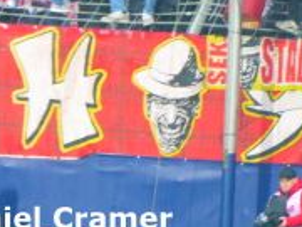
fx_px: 14805
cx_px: 267
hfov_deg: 1.2
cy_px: -47
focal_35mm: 1697
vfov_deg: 0.9
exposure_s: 1/25
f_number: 6.3
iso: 400
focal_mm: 121.5
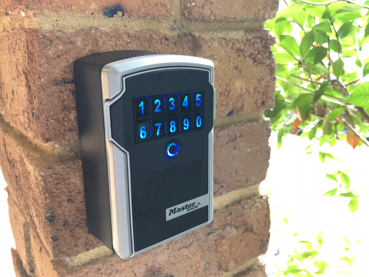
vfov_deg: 44.2
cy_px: 134
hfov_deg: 56.8
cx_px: 187
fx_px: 341
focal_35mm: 32
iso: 64
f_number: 1.8
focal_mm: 4
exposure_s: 1/17
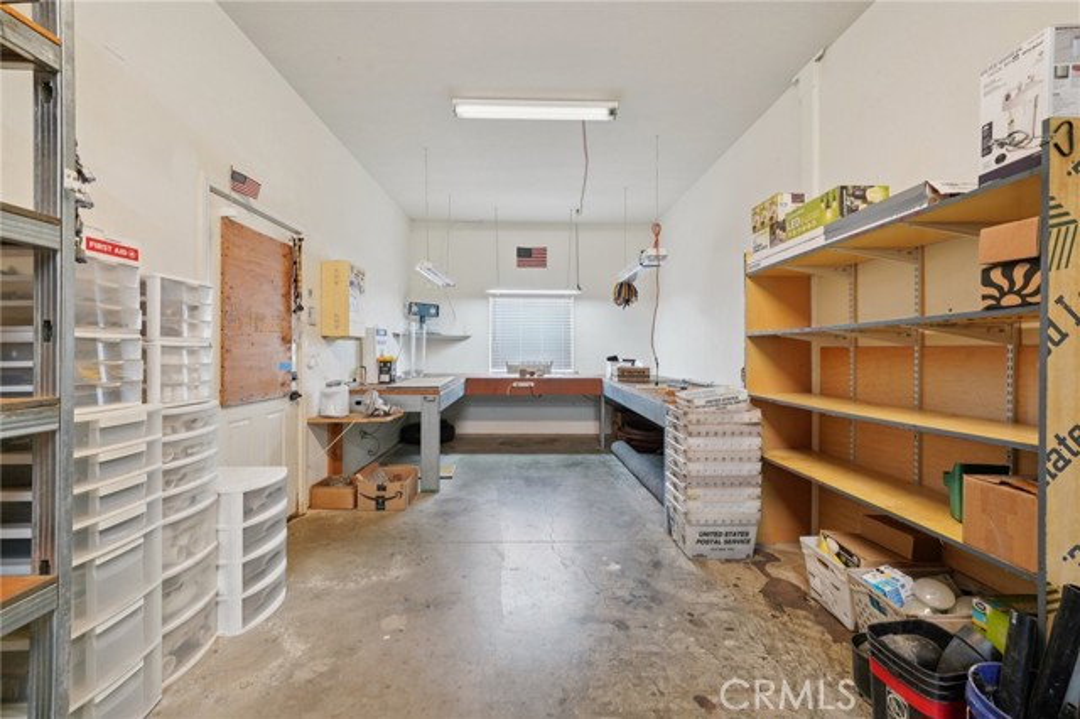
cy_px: 360
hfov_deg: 104.3
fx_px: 420
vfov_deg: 81.1
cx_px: 540
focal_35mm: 14
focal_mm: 14
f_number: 8
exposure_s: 1/13
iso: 400
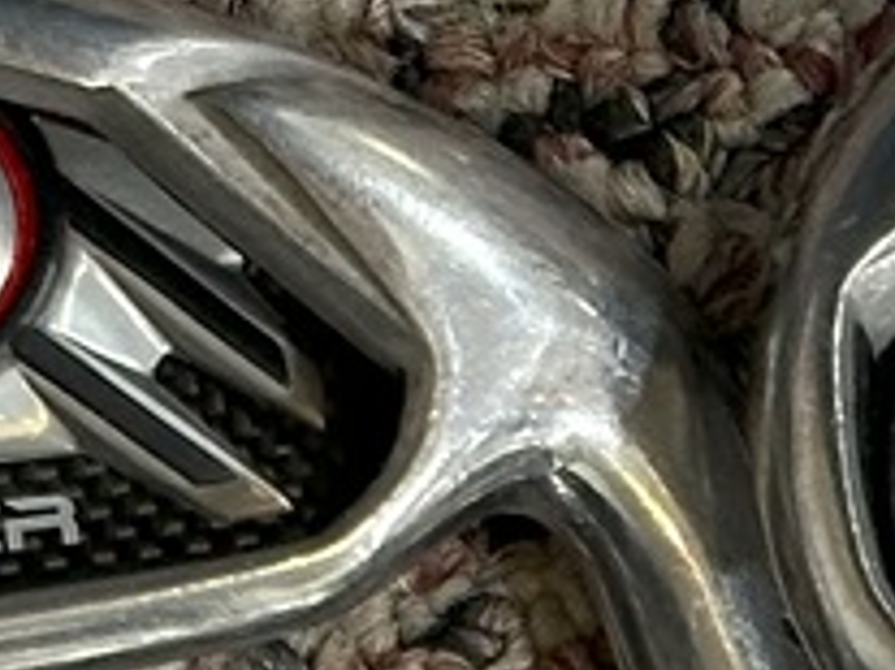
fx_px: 7726
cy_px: 1736
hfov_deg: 6.6
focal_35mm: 299
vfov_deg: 4.8
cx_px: 847
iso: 320
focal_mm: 6.86
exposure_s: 1/40
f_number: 1.78
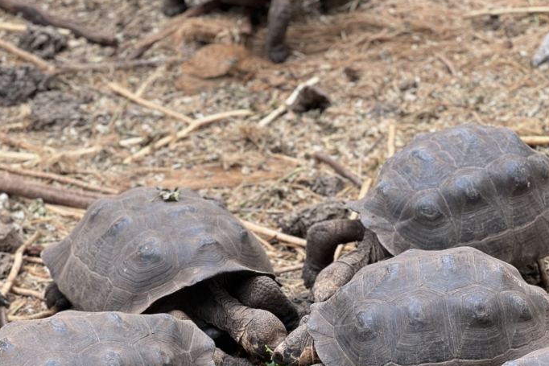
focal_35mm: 108
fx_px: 1647
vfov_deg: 12.5
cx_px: 275
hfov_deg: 18.9
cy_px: 367
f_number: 2.8
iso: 40
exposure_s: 1/121
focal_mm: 9
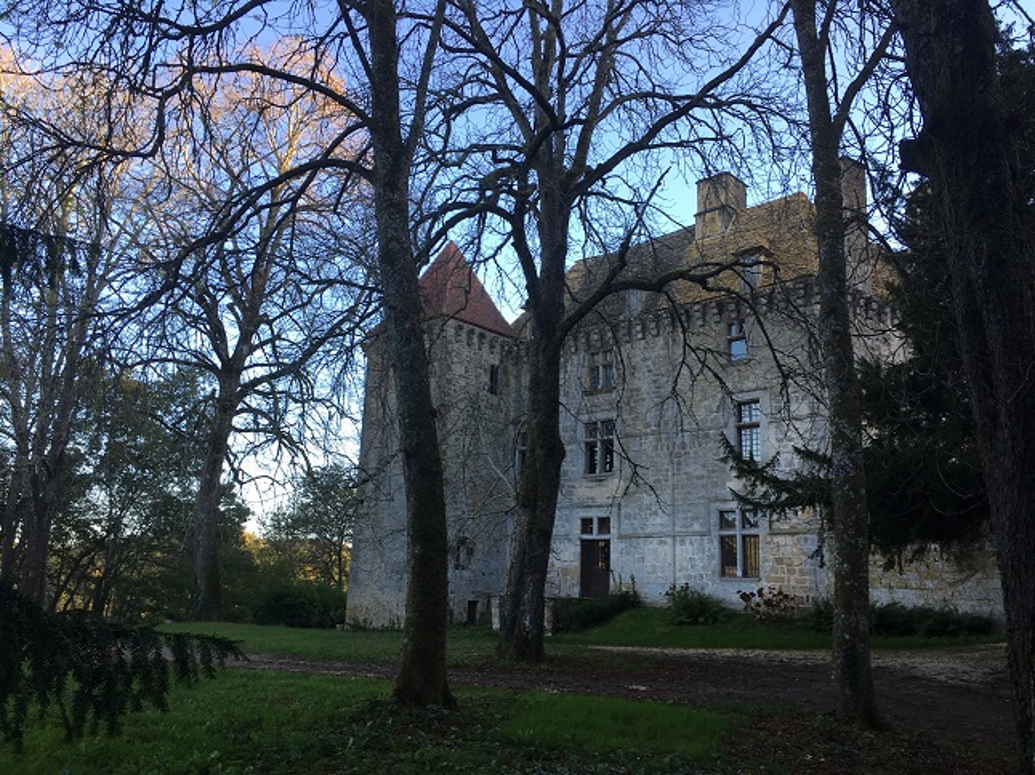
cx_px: 518
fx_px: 867
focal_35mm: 29
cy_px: 388
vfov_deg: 48.2
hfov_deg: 61.7
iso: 25
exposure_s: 1/154
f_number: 2.2
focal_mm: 4.15
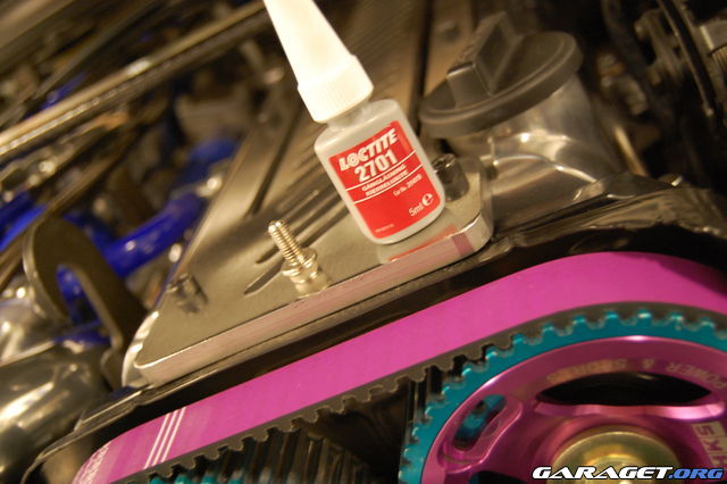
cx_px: 364
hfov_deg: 41.1
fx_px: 969
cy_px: 242
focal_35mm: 48
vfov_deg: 28.0
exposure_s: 1/8
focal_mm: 32
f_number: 4.5
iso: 900
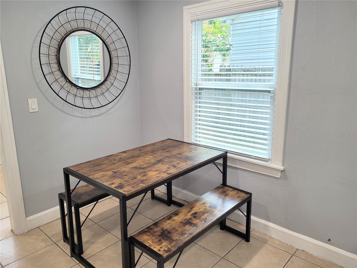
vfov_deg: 53.1
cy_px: 134
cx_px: 178
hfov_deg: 67.3
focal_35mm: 26
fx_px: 268
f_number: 1.8
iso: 100
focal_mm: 5.4
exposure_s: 1/120
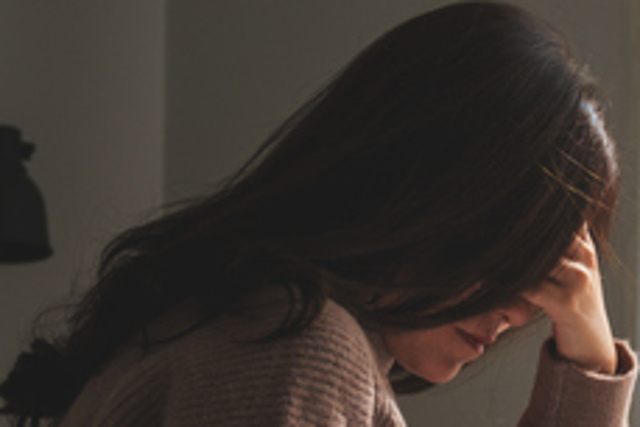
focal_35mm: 114
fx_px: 2028
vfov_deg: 11.8
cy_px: 481
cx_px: 668
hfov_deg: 17.4
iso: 160
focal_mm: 24.2
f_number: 2.8
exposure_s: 1/850
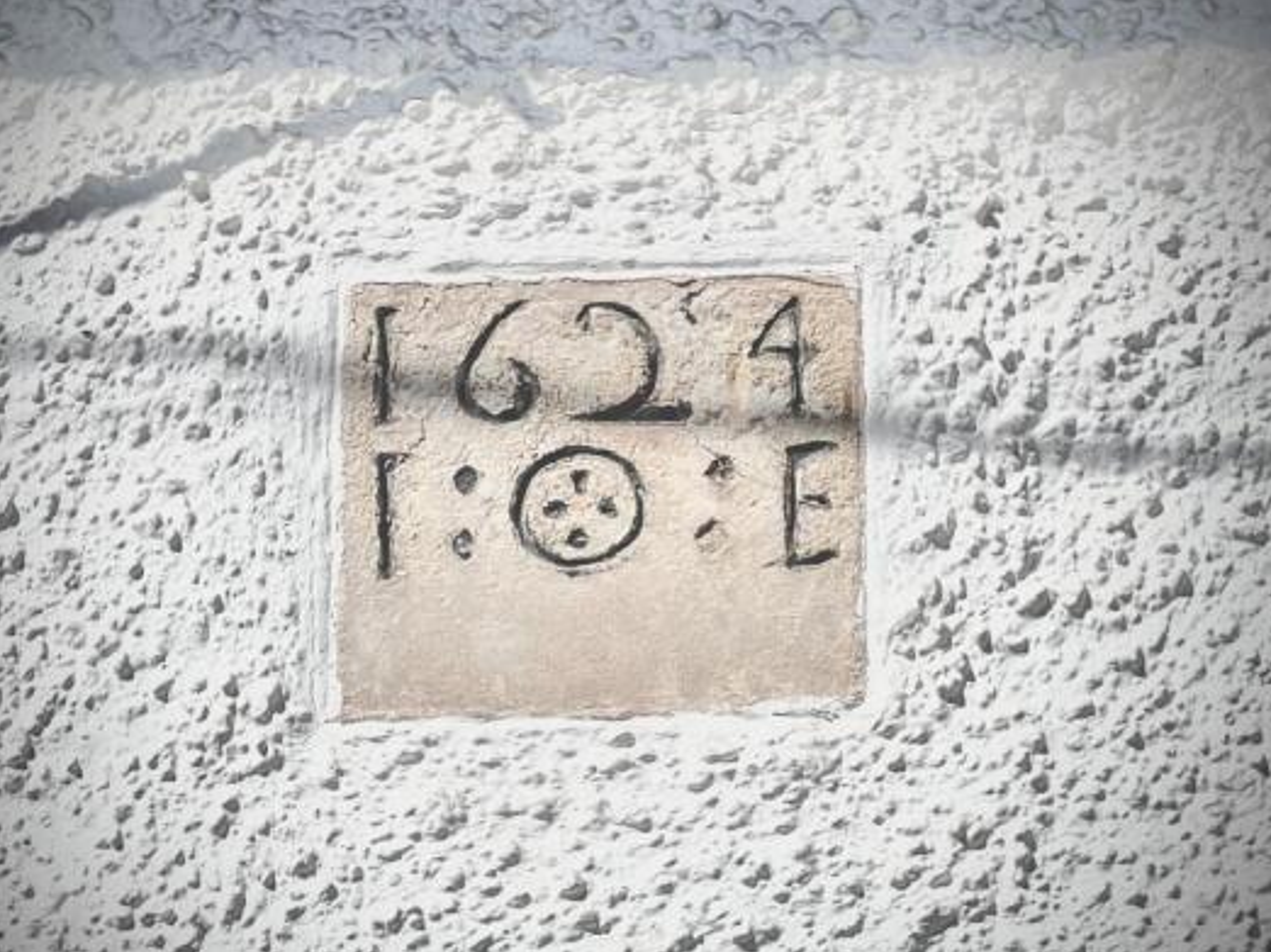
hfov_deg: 22.8
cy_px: 483
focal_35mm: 86
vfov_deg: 17.2
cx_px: 605
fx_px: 3156
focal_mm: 9
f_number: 2.8
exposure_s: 1/2053
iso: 32
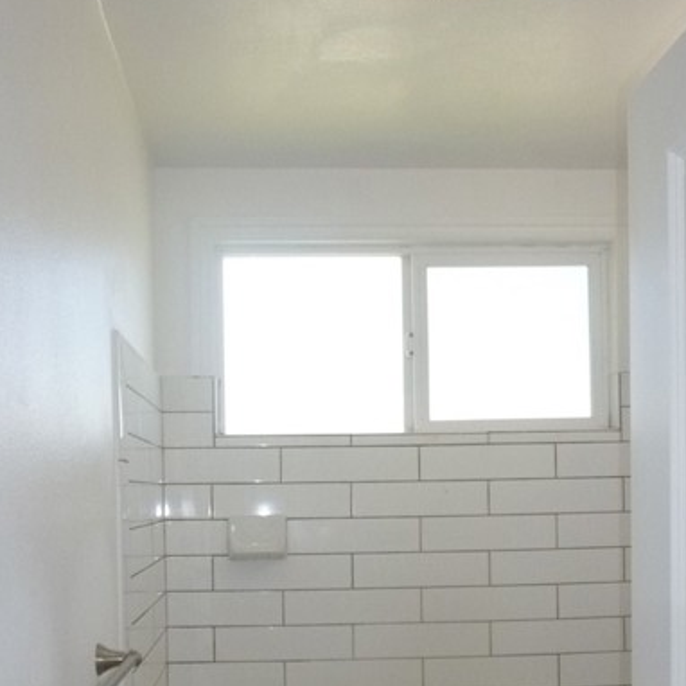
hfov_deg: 39.1
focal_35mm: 43
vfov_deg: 38.1
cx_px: 302
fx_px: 964
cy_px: 519
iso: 400
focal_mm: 5.2
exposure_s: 1/400
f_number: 3.3
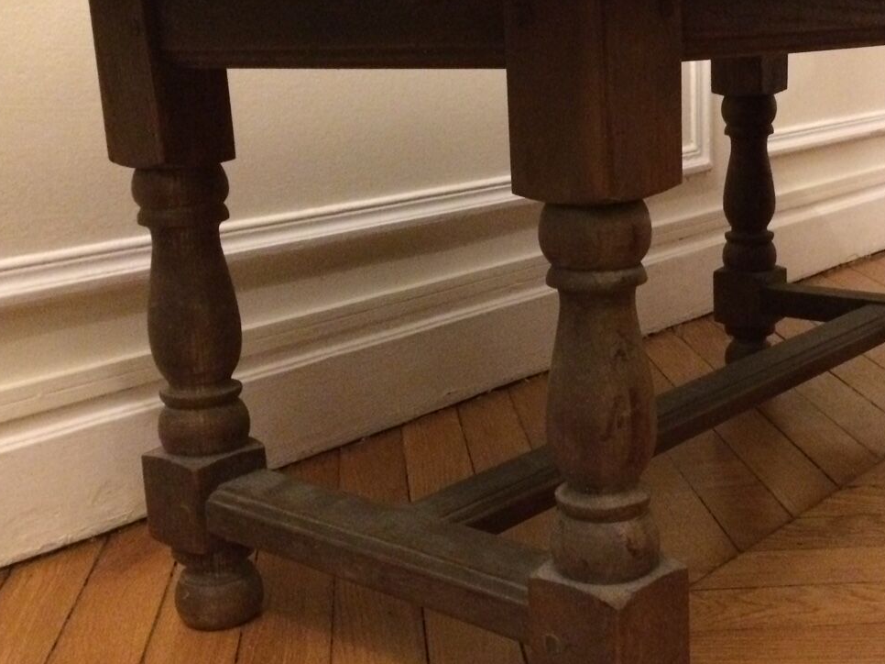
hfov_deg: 38.6
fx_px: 1252
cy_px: 317
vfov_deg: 29.7
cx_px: 576
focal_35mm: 49
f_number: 2.2
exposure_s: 1/17
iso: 640
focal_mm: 4.15
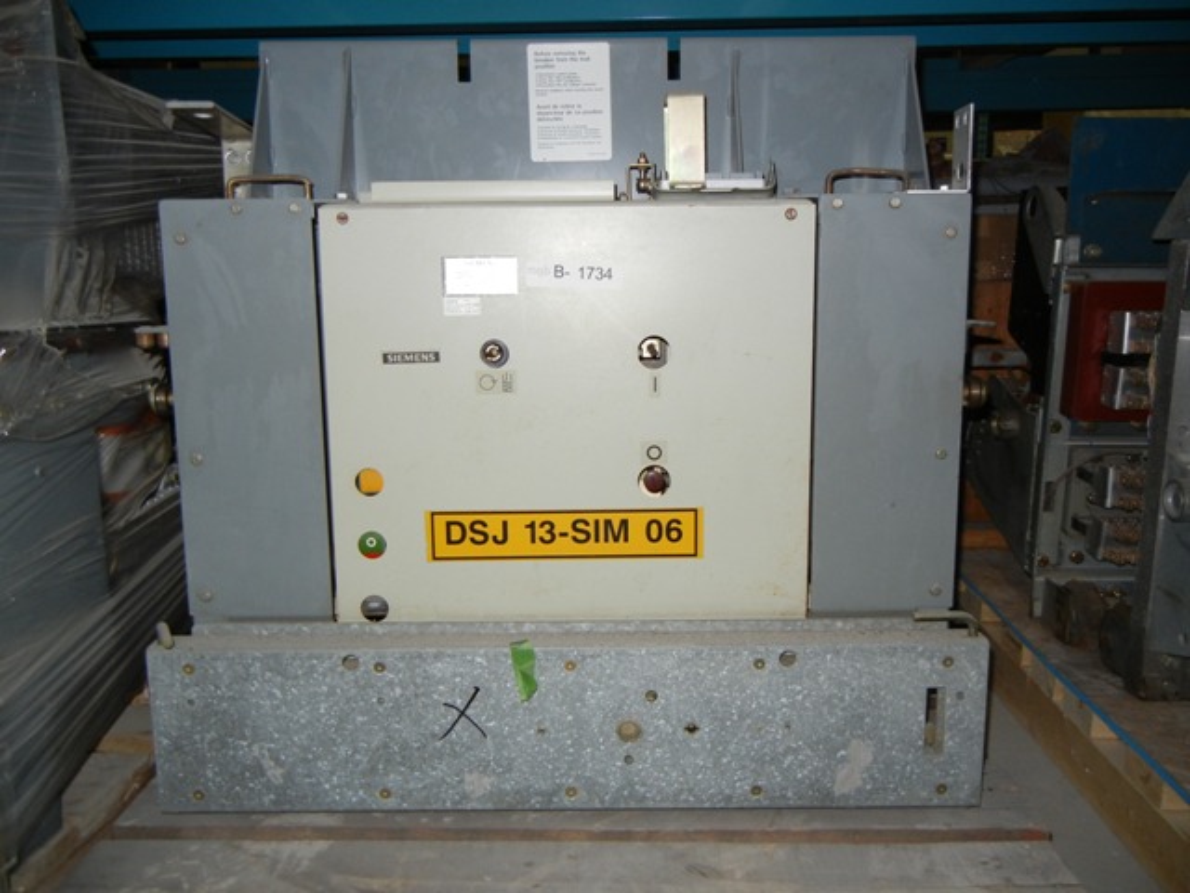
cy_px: 446
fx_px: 1031
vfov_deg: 46.8
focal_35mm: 30
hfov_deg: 60.0
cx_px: 595
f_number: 3.5
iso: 200
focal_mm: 5.4
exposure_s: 1/30
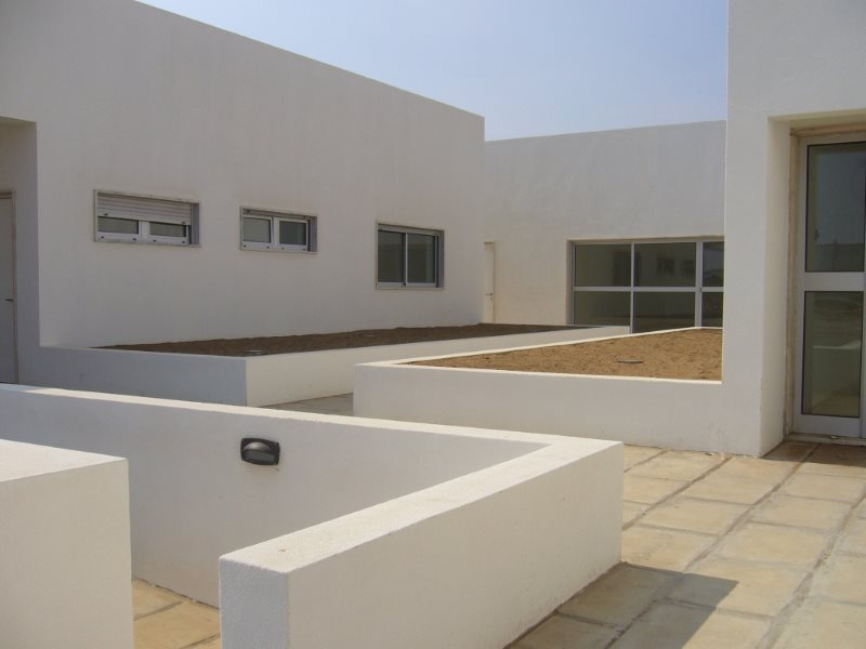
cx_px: 433
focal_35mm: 35
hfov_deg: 52.6
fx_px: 876
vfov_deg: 40.7
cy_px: 324
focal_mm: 5.8
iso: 80
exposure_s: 1/640
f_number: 5.6
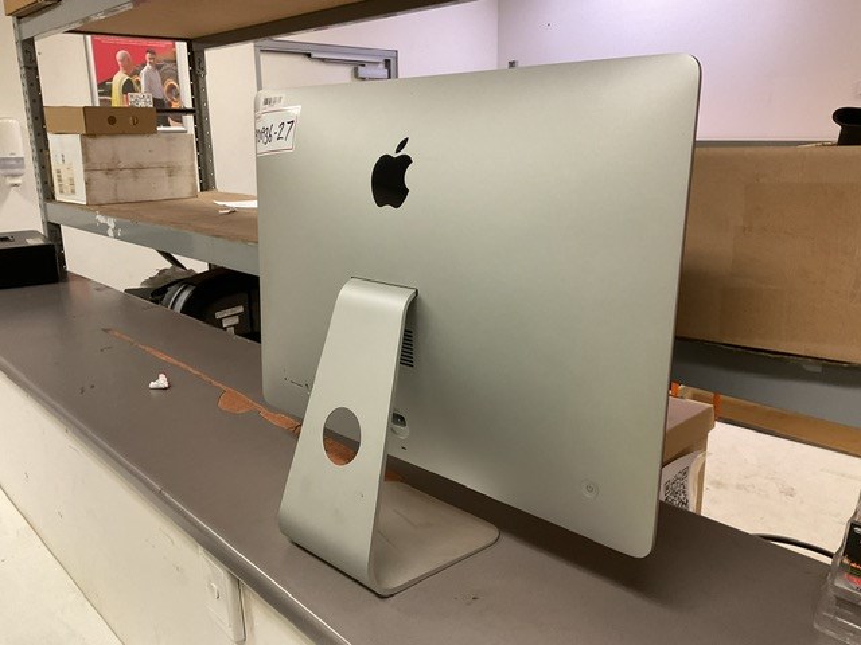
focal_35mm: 29
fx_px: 721
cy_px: 322
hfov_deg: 61.7
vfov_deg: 48.2
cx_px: 430
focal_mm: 3
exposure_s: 1/60
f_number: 1.8
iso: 80
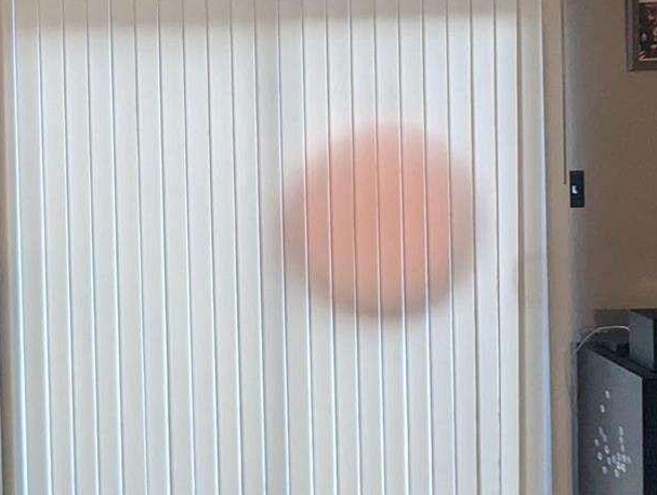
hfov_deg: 43.2
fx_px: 798
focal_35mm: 42
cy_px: 142
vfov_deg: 33.9
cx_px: 158
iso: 302
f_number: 2.2
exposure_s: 1/38.1
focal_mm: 2.35
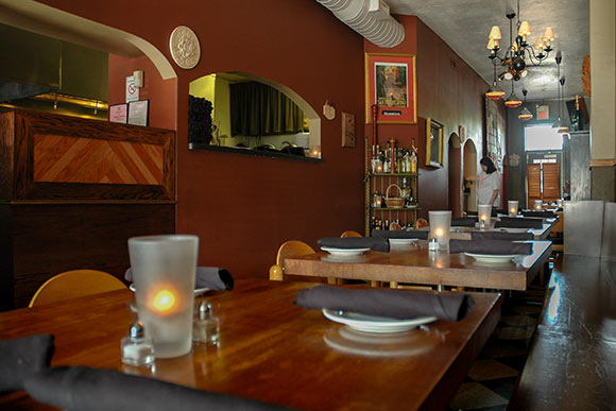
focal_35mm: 27
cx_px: 308
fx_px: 462
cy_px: 206
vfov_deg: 48.0
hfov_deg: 67.4
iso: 200
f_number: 3.5
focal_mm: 18
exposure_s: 1/8
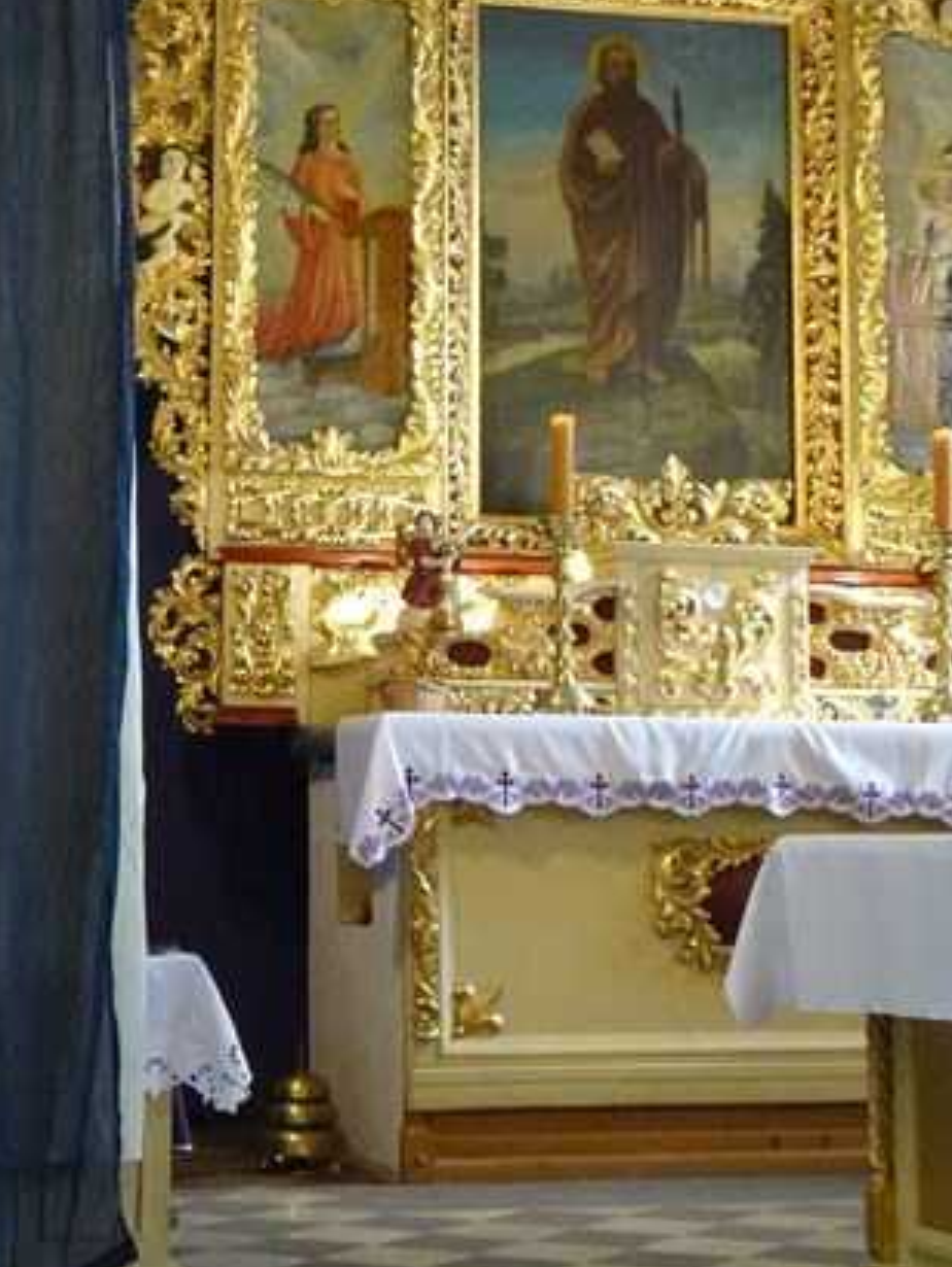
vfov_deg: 24.9
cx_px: 328
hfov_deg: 18.9
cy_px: 448
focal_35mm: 78
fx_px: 2857
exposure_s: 1/40
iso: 800
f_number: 4
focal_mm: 5.41
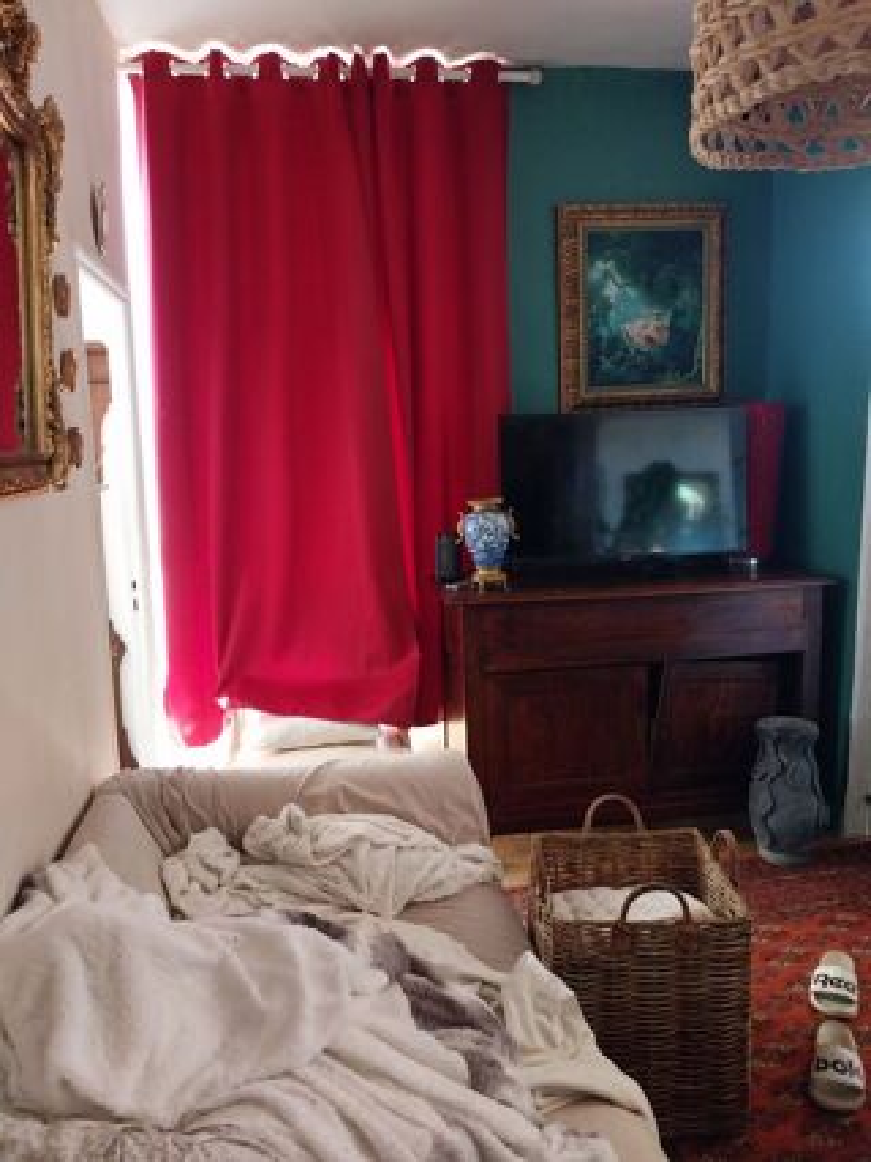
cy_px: 581
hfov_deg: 53.0
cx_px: 436
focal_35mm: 26
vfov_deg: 67.3
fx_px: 873
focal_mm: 4
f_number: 1.8
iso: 320
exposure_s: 1/25
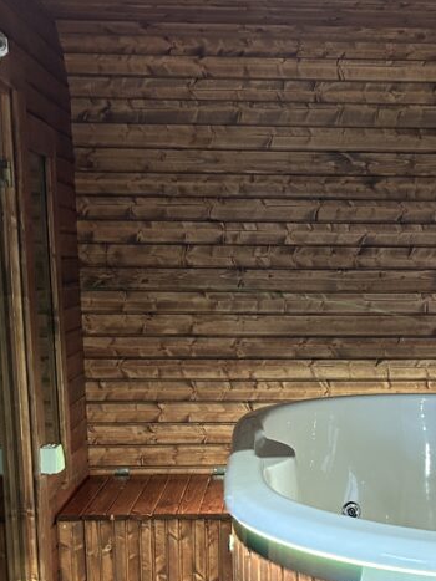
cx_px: 356
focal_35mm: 57
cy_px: 450
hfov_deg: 25.2
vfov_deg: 33.0
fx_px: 958
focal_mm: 5.7
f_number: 1.5
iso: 500
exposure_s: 1/50
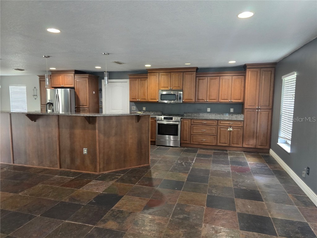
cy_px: 119
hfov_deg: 73.9
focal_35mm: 23
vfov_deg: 58.9
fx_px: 211
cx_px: 158
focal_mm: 6.3
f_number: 1.7
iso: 640
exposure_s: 1/60
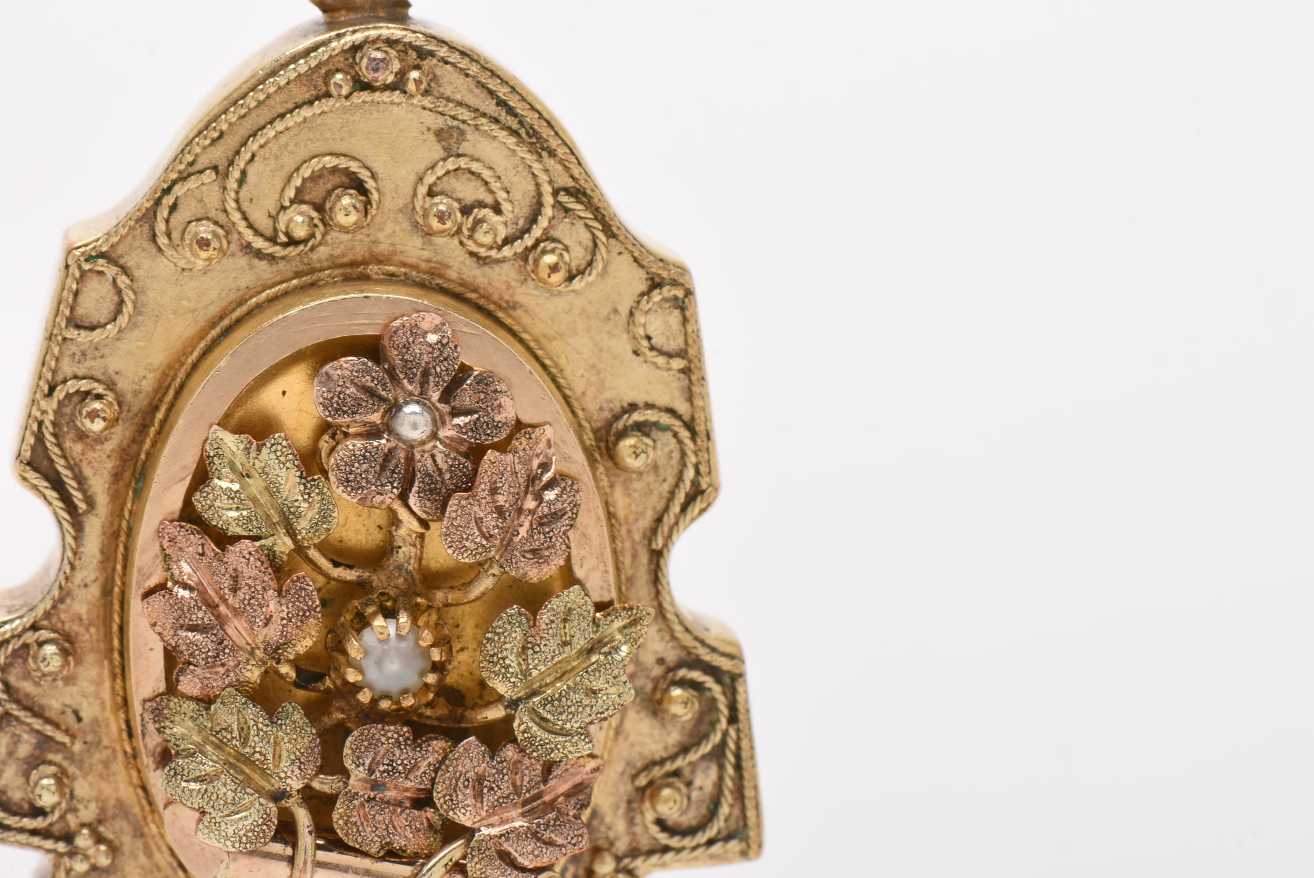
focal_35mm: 128
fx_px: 4657
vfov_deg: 10.8
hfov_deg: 16.1
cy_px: 439
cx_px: 657
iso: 100
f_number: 20
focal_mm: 85
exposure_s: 1/125
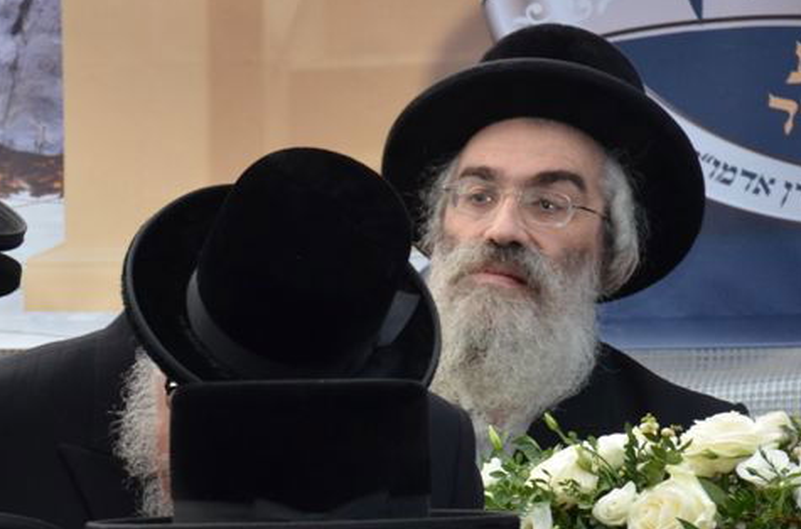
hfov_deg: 3.3
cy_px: 536
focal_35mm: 631
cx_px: -54
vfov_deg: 2.2
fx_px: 14004
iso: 1250
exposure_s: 1/250
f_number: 9
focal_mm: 195
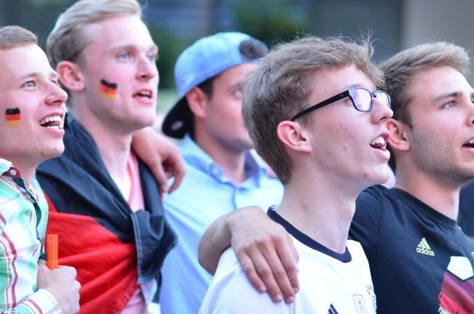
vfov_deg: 7.4
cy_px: 177
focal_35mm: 185
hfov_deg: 11.2
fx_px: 2427
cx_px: 219
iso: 400
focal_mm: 85
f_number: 2.8
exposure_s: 1/125
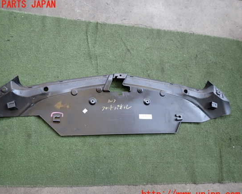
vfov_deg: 53.2
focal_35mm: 27
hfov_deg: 63.9
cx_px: 108
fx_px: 193
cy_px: 100
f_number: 2
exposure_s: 1/125
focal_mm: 4.5
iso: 200
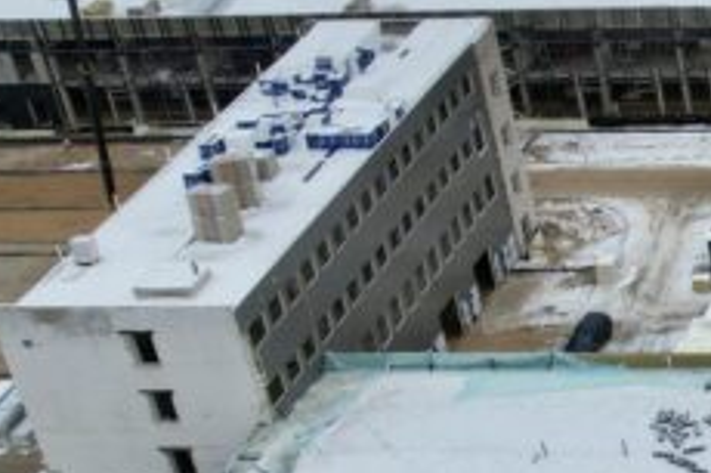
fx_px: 1934
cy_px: 456
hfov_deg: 17.7
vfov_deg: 13.8
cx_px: 1187
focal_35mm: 98
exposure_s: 1/320
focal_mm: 8.38
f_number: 2.8
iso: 120
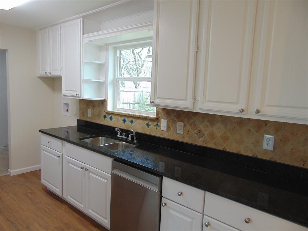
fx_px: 222
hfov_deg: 69.4
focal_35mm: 25
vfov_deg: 54.9
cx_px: 154
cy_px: 116
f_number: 3
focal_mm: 4.5
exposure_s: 1/30
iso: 80
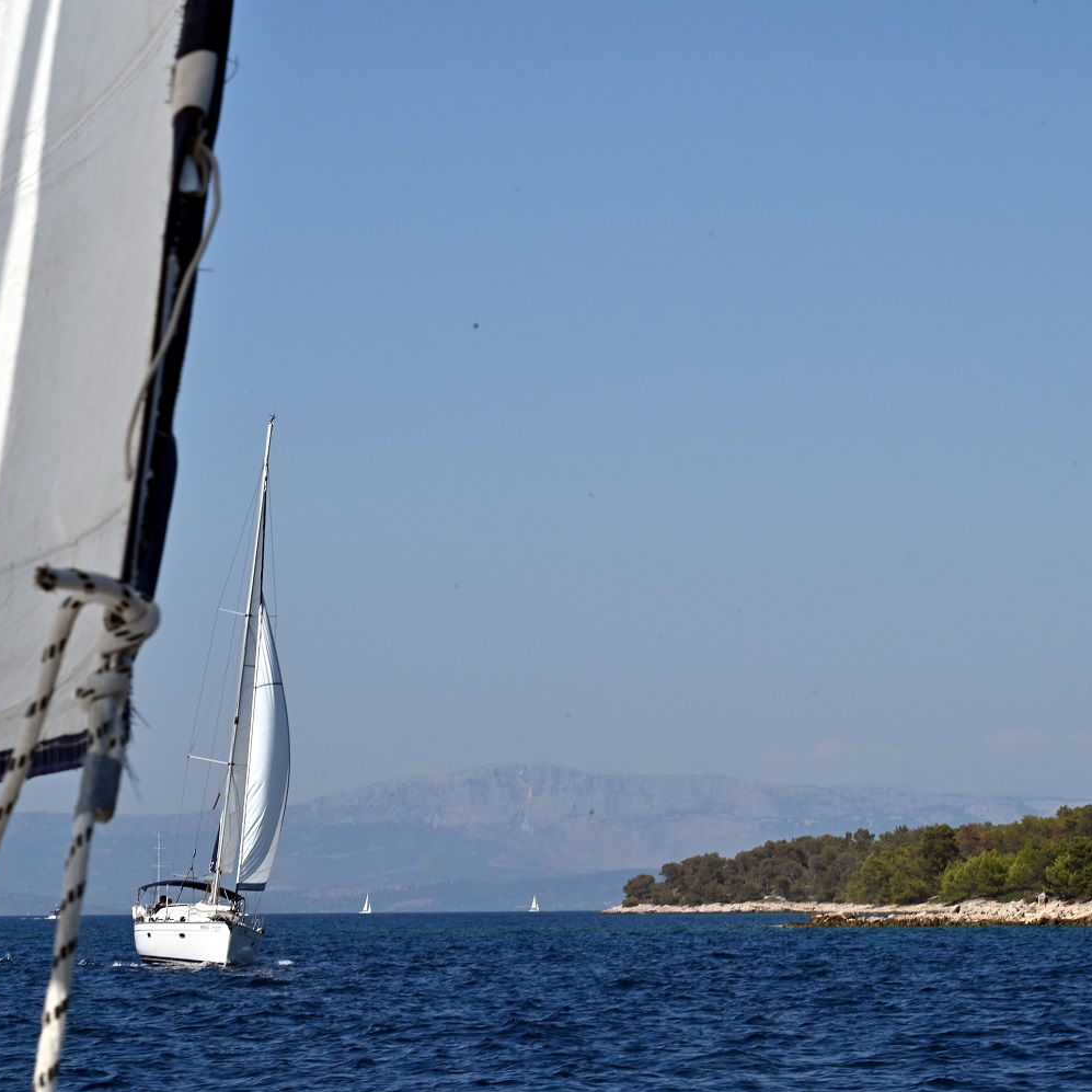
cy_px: 547
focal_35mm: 156
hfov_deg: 11.2
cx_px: 724
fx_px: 5568
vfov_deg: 11.2
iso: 180
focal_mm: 122
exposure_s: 1/125
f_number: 29
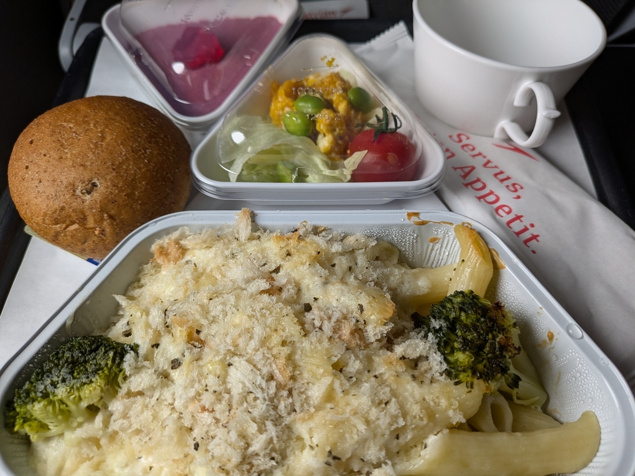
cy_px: 238
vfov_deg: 54.9
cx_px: 318
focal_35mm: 25
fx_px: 459
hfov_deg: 69.4
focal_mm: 5.43
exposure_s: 1/269
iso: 73
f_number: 1.89
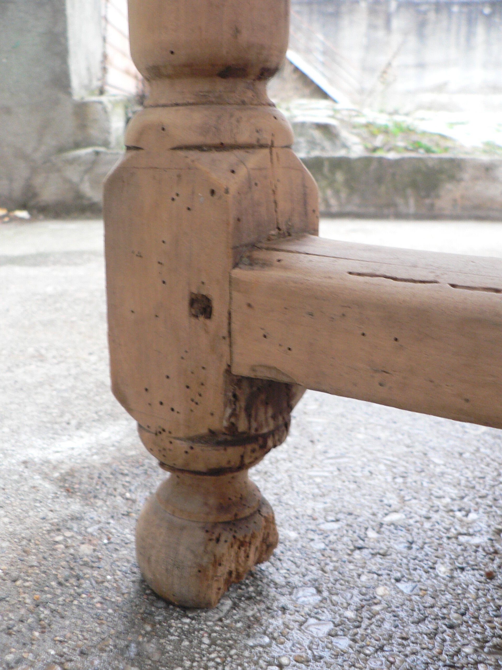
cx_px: 251
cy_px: 335
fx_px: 696
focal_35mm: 36
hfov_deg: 39.7
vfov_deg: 51.4
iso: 200
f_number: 2.8
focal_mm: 6
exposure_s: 1/10
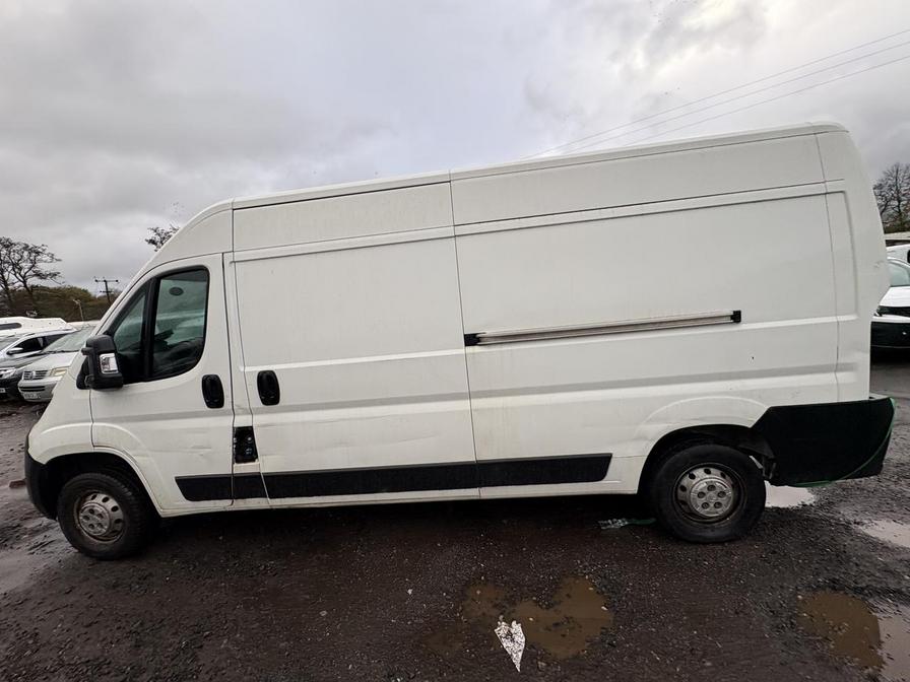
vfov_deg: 85.7
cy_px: 341
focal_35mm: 14
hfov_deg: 102.1
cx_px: 455
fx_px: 368
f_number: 2.2
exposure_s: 1/233
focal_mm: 2.22
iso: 40
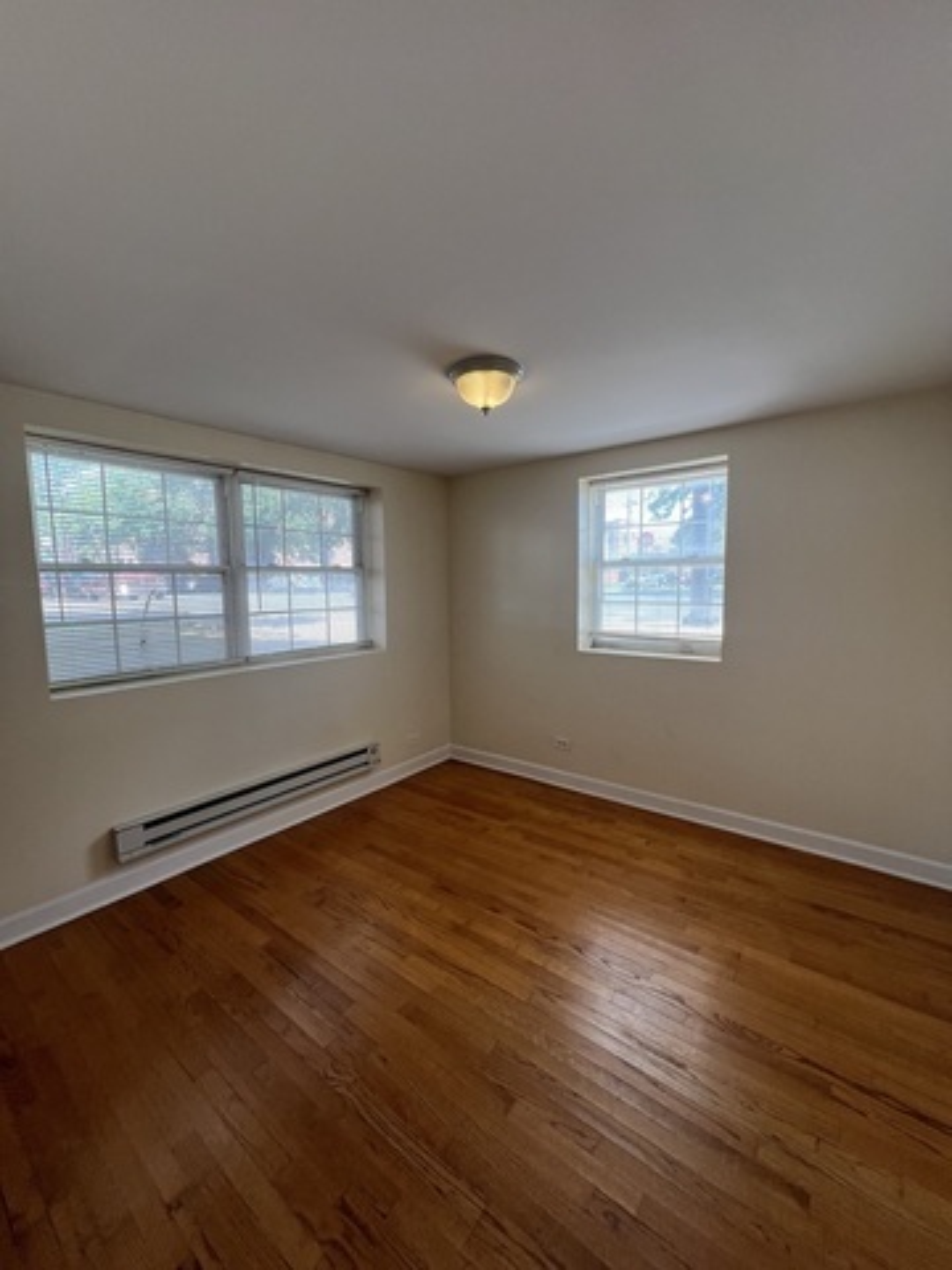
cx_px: 476
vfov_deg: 106.2
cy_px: 635
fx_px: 477
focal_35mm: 13
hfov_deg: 89.9
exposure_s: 1/120
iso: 80
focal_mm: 1.57
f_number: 1.8
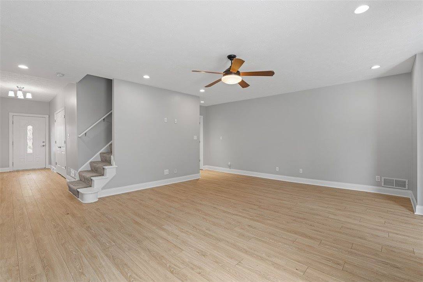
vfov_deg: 73.7
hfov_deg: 96.7
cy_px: 141
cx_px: 212
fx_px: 188
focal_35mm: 16
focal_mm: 16
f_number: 8
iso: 320
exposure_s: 1.3
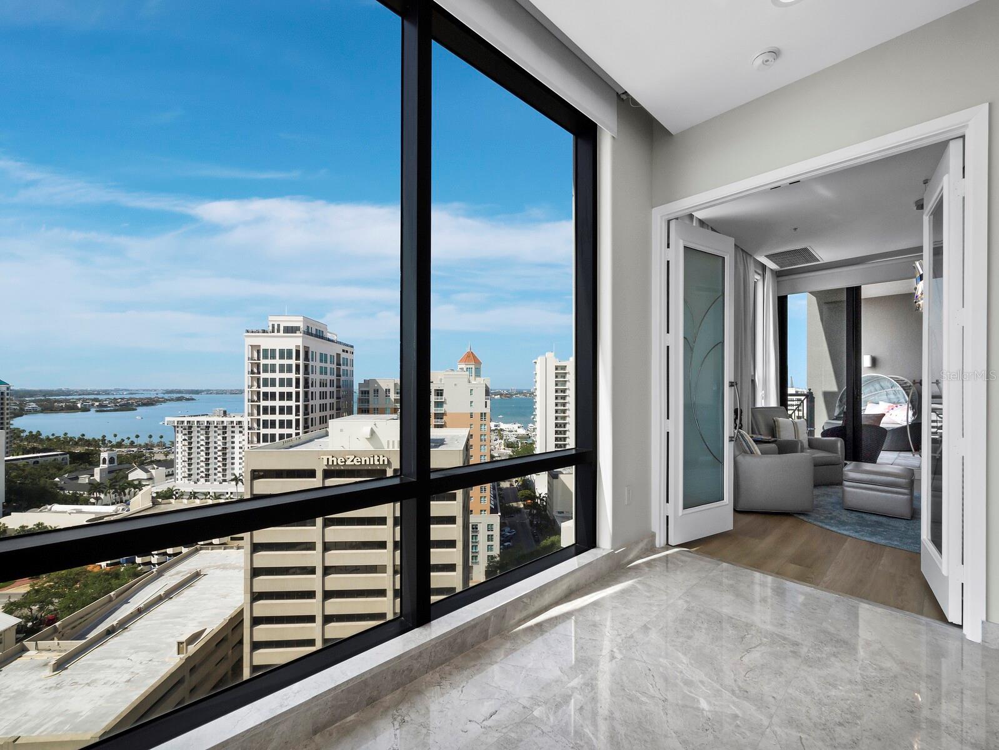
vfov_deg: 85.7
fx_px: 404
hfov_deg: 102.0
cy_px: 375
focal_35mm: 14
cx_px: 500
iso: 400
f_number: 11
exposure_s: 1/50
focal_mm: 7
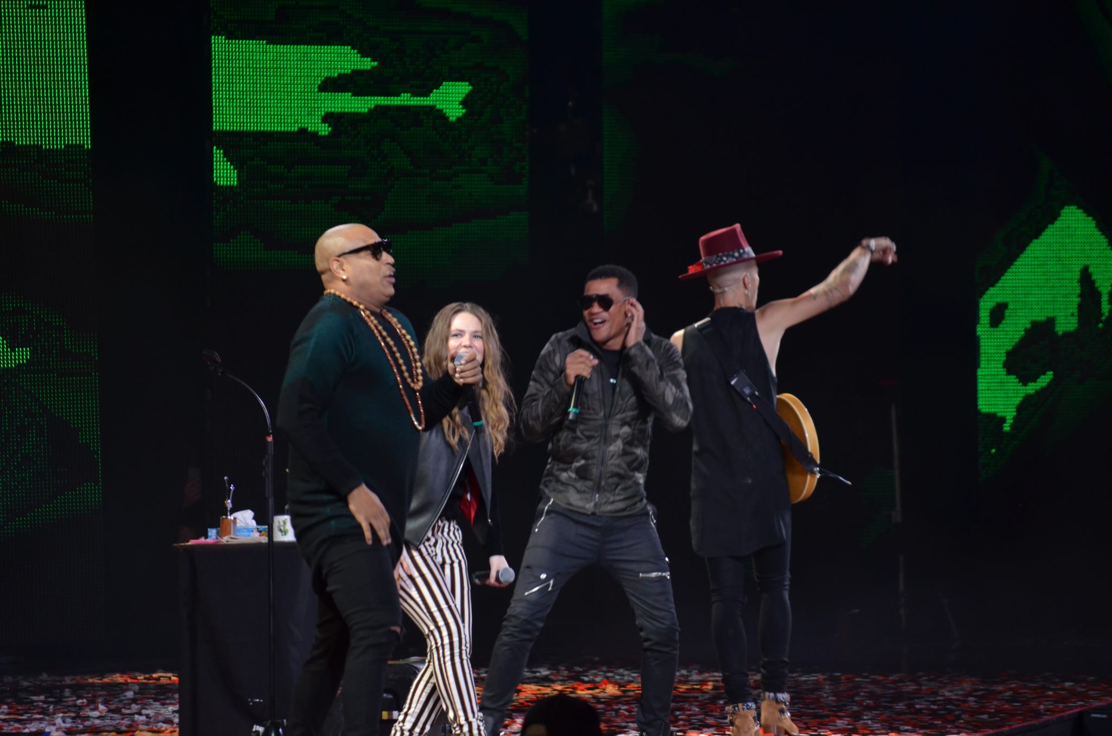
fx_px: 7628
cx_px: 556
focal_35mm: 248
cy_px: 368
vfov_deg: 5.5
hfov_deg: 8.3
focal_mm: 165
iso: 800
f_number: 5.3
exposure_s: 1/125
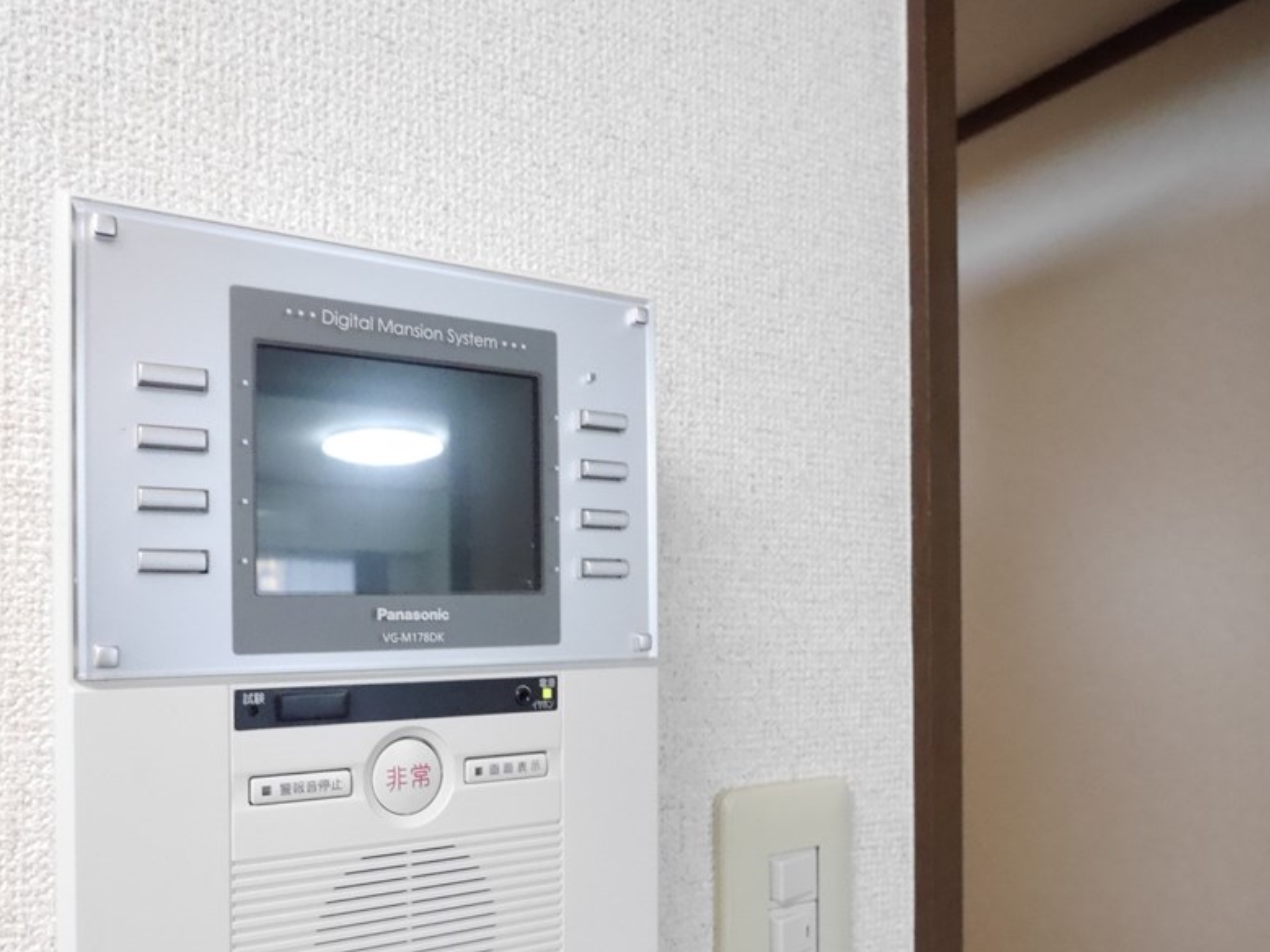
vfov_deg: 57.9
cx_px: 412
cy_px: 613
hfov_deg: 71.5
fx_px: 844
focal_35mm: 23
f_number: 4
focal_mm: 7
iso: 3200
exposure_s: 1/50
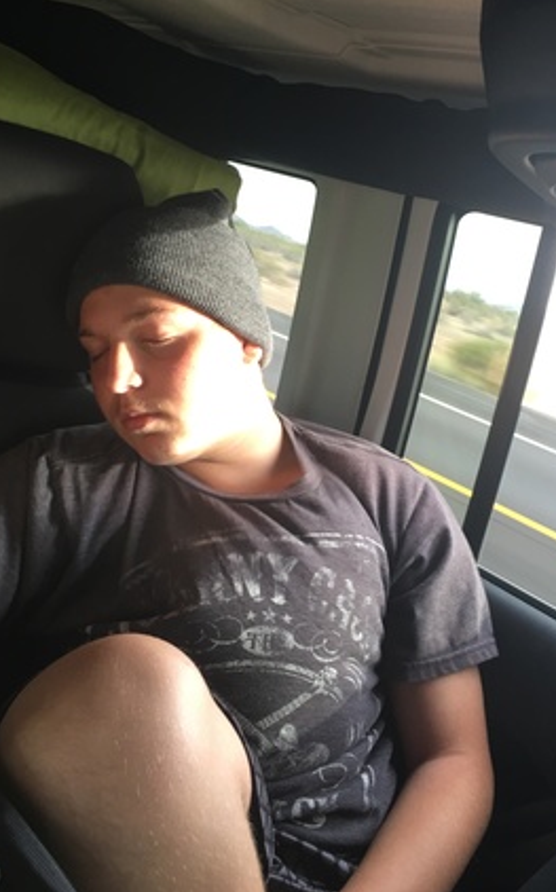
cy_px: 404
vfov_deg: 55.3
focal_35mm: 35
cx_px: 321
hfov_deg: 36.1
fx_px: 850
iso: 25
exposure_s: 1/15
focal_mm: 4.15
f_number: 2.2
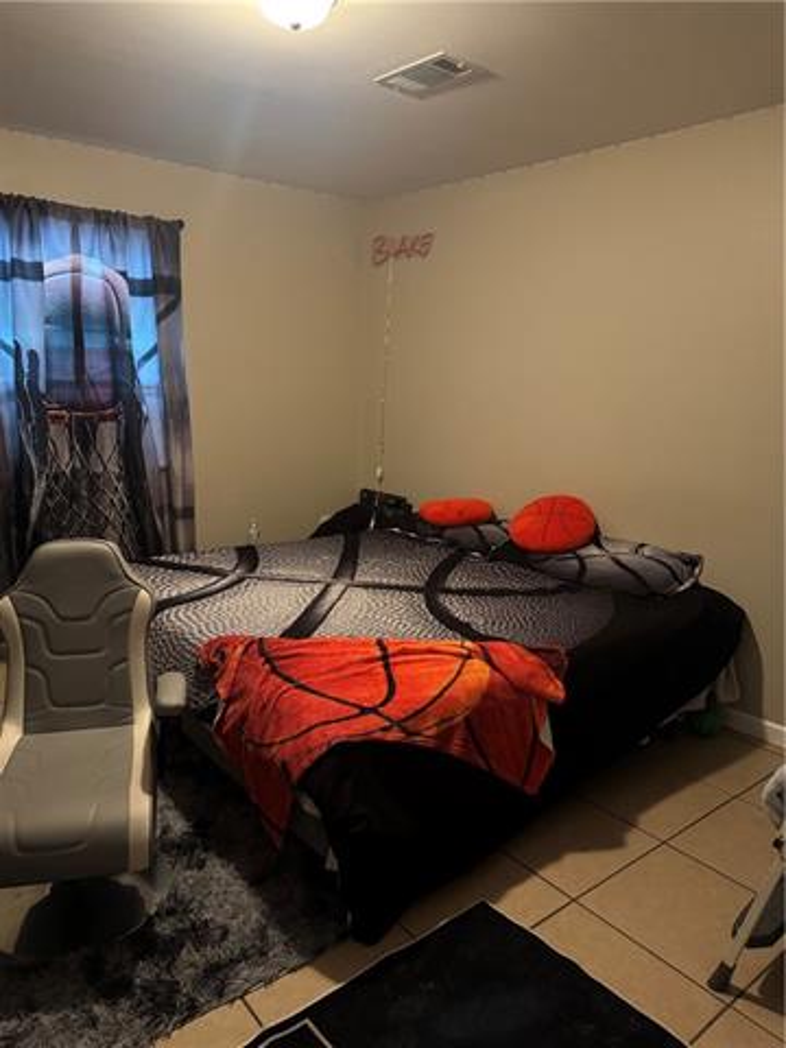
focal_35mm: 24
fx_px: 727
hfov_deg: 56.8
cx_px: 393
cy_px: 524
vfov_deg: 71.6
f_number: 1.78
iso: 1000
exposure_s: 1/30
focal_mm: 6.76
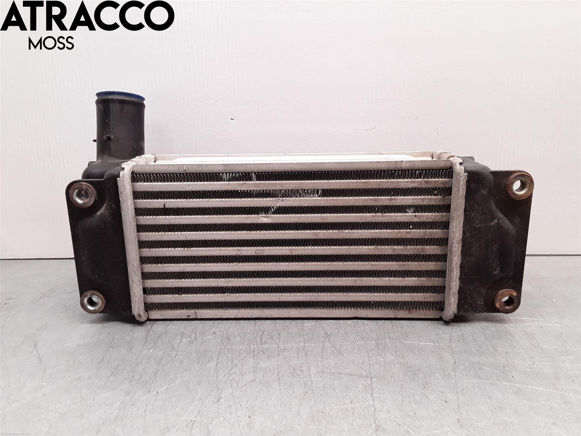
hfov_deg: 63.4
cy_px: 218
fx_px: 470
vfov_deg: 49.7
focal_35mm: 28
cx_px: 290
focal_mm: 2.91
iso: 50
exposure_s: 1/50
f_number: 1.9
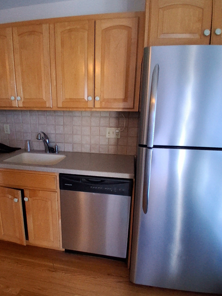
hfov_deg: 60.7
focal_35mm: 22
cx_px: 92
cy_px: 161
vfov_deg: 76.2
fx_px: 188
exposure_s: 1/40
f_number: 2.2
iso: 400
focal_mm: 1.4
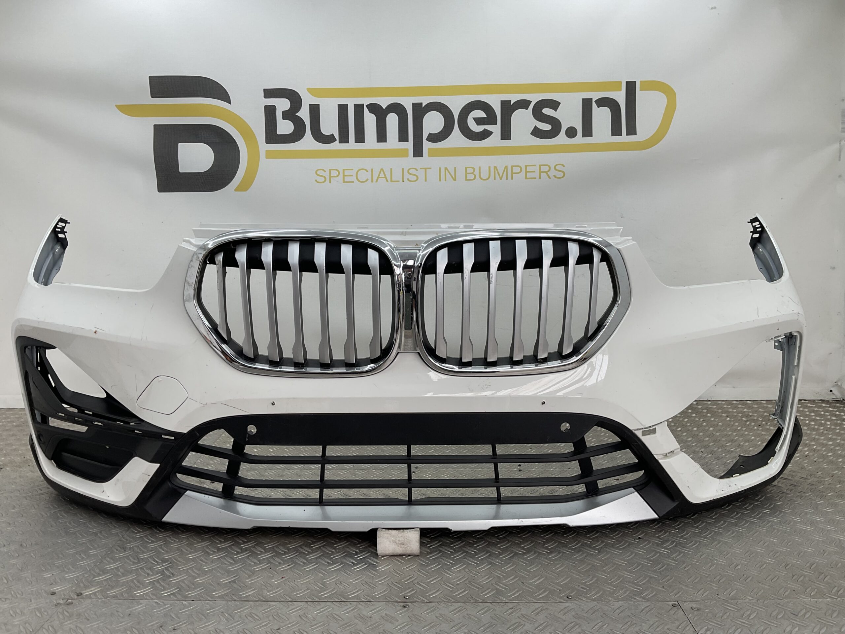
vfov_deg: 48.2
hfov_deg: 61.7
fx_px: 708
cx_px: 422
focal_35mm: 29
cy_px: 317
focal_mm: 3
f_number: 1.8
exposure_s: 1/133
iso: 16
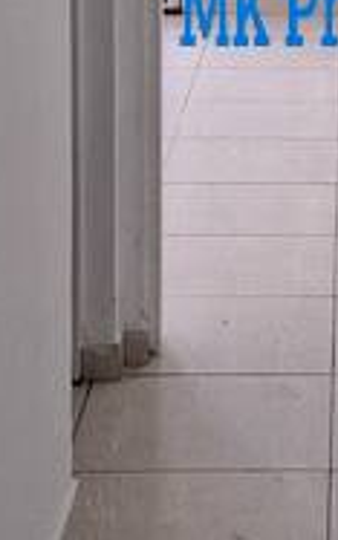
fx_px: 2077
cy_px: -61
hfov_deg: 9.2
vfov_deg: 14.5
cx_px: 436
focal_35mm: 141
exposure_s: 1/120
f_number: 1.8
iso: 80
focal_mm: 5.54
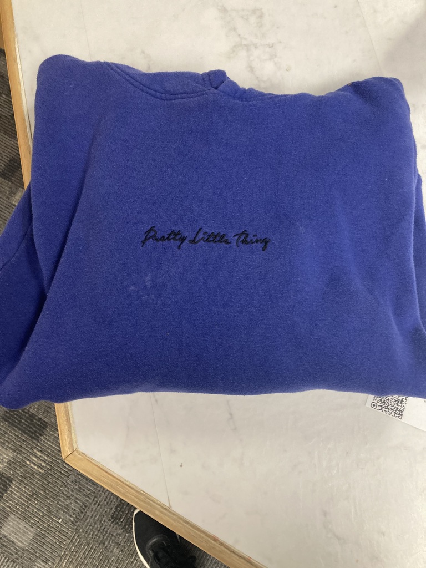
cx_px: 213
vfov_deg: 63.4
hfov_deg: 49.7
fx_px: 459
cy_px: 284
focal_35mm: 28
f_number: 1.8
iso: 200
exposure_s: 1/60
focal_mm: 3.99
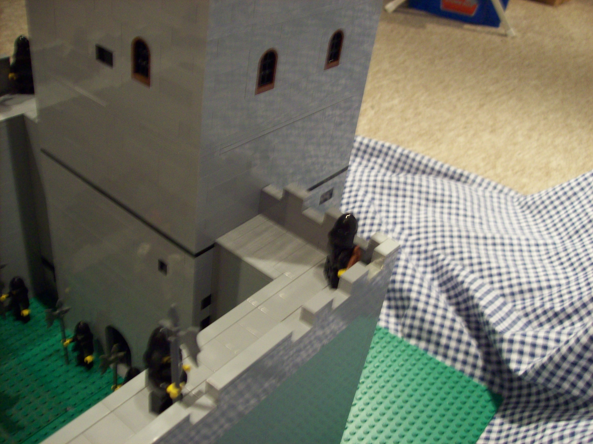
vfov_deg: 39.6
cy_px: 222
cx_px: 296
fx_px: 617
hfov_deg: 51.4
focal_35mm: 36
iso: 190
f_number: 2.7
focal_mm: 6
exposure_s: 1/8
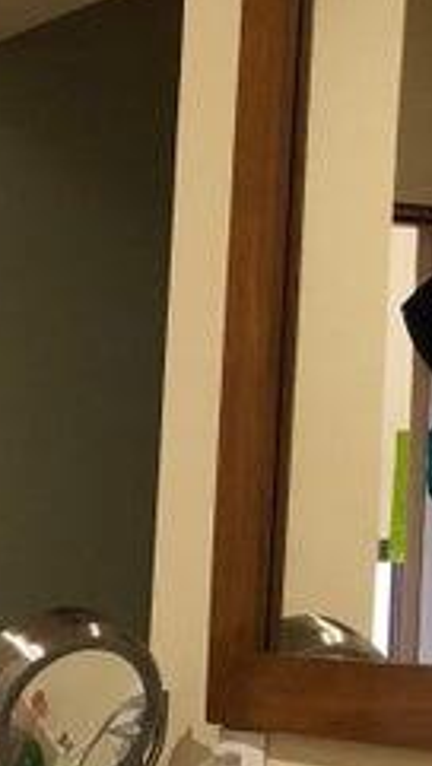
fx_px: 2194
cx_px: -526
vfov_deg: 19.4
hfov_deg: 10.1
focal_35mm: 108
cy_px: 693
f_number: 1.8
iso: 50
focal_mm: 3.99
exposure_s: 1/15
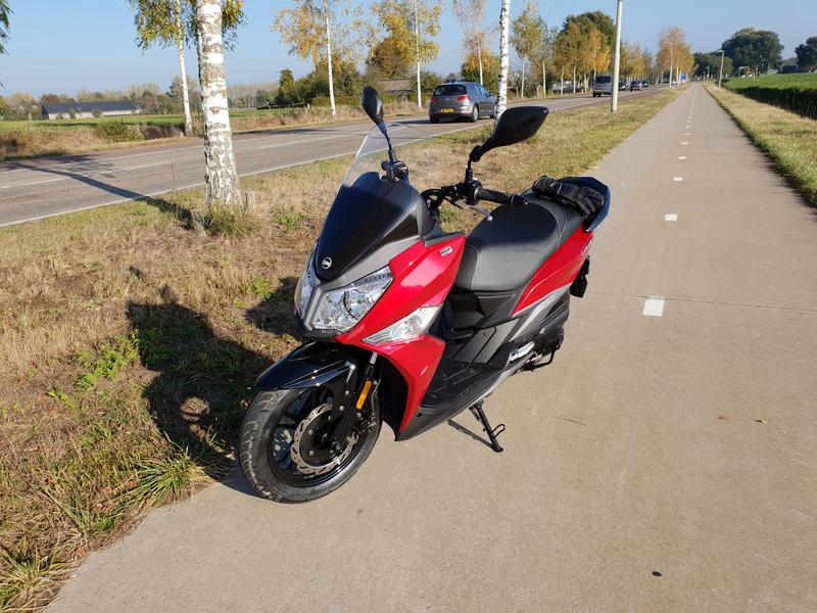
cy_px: 306
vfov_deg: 53.1
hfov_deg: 67.3
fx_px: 614
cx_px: 408
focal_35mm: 26
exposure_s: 1/880
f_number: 2.4
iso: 50
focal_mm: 4.3
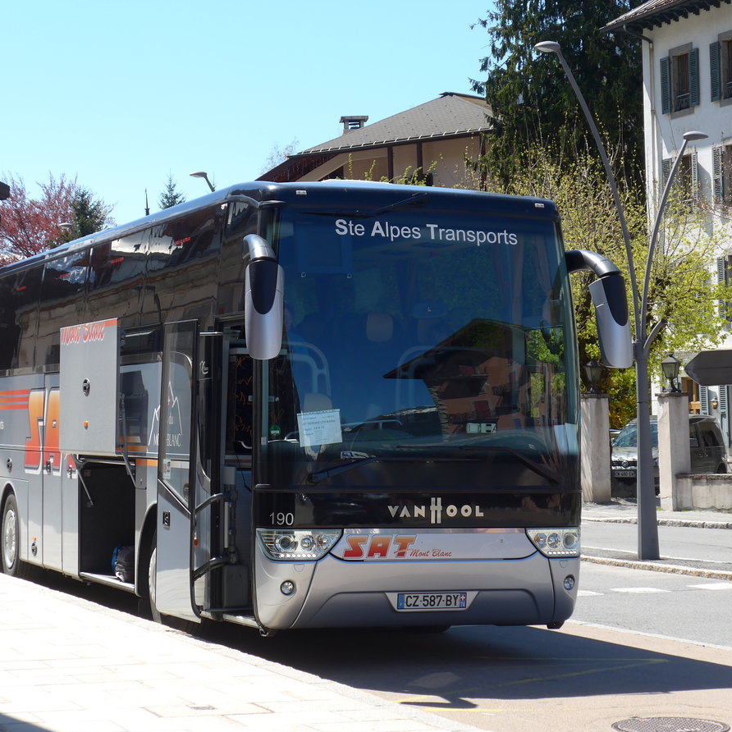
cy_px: 365
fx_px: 2105
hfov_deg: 19.7
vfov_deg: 19.7
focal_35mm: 88
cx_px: 347
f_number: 4.2
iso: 80
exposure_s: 1/400
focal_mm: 15
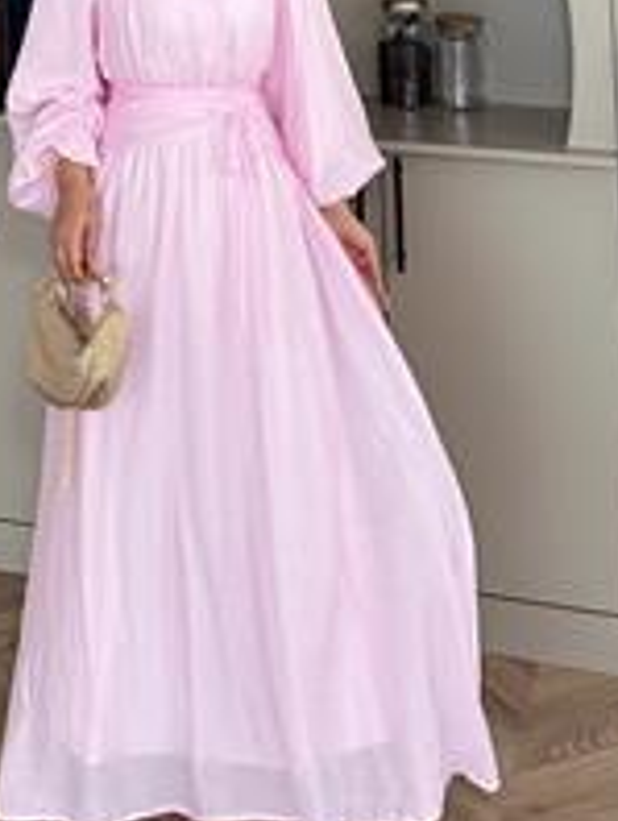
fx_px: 1188
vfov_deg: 36.5
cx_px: 187
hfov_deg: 28.9
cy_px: 139
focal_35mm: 50
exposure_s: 1/121
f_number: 1.78
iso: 125
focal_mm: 6.86
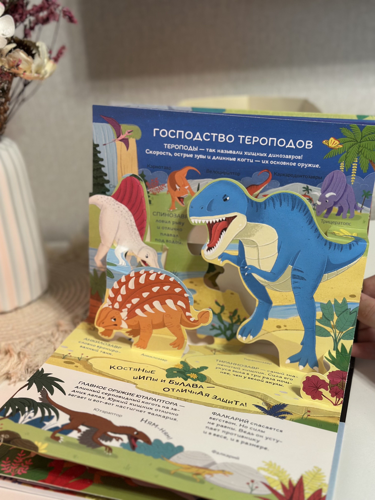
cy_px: 250
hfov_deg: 30.3
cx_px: 188
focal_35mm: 48
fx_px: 693
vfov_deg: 39.7
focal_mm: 6.86
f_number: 1.78
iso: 80
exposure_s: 1/50
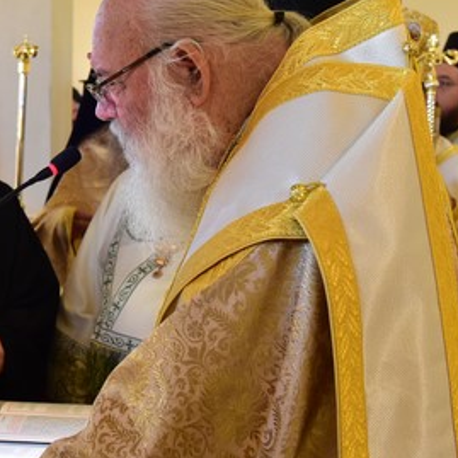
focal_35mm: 78
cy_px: 136
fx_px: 1168
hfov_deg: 21.8
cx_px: 77
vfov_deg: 22.1
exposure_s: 1/160
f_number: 6.3
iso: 4000
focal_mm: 38
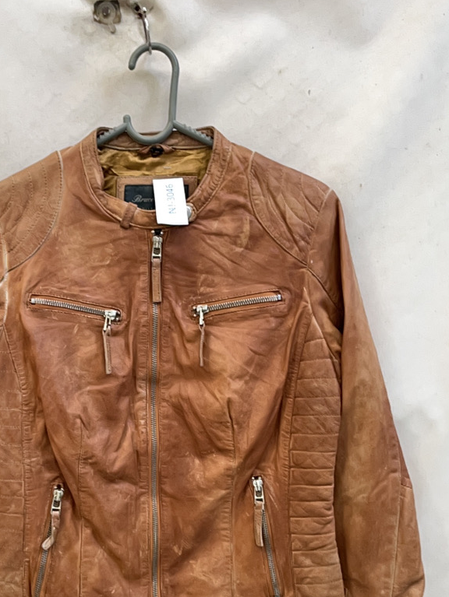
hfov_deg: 37.4
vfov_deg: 48.3
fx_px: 657
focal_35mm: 38
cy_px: 385
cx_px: 154
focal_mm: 5.1
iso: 64
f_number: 1.6
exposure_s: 1/60
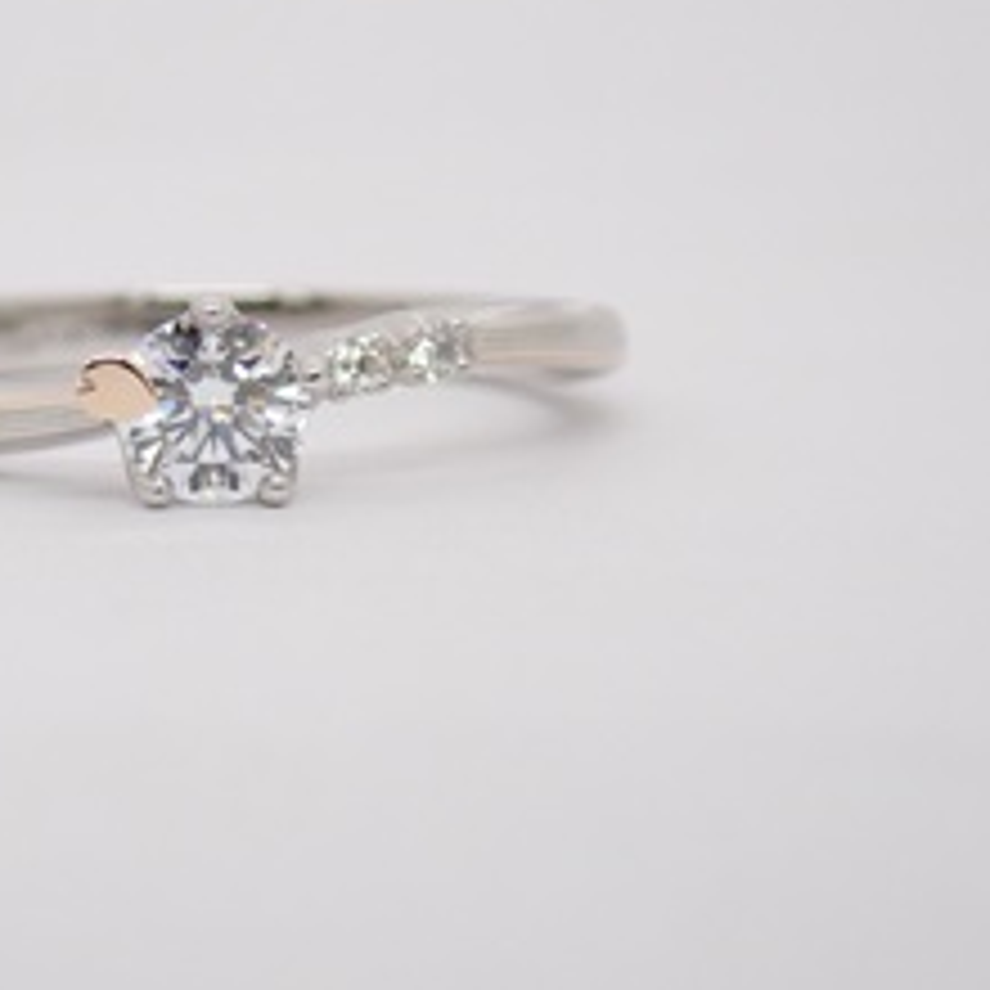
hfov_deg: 11.8
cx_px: 207
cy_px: 403
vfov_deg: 11.8
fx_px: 4789
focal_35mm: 148
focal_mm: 14.62
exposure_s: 1/125
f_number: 4.3
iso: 200
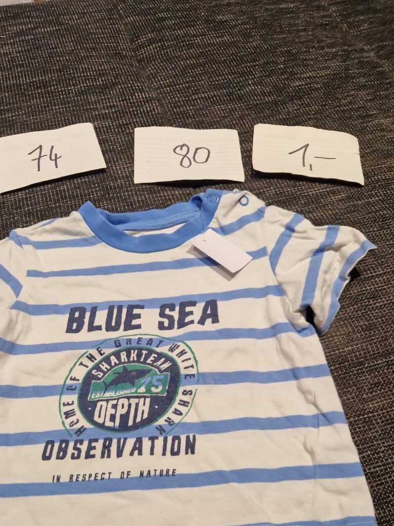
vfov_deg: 57.0
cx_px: 141
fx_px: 471
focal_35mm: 31
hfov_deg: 44.9
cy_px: 353
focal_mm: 5.4
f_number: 1.8
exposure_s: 1/100
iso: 50
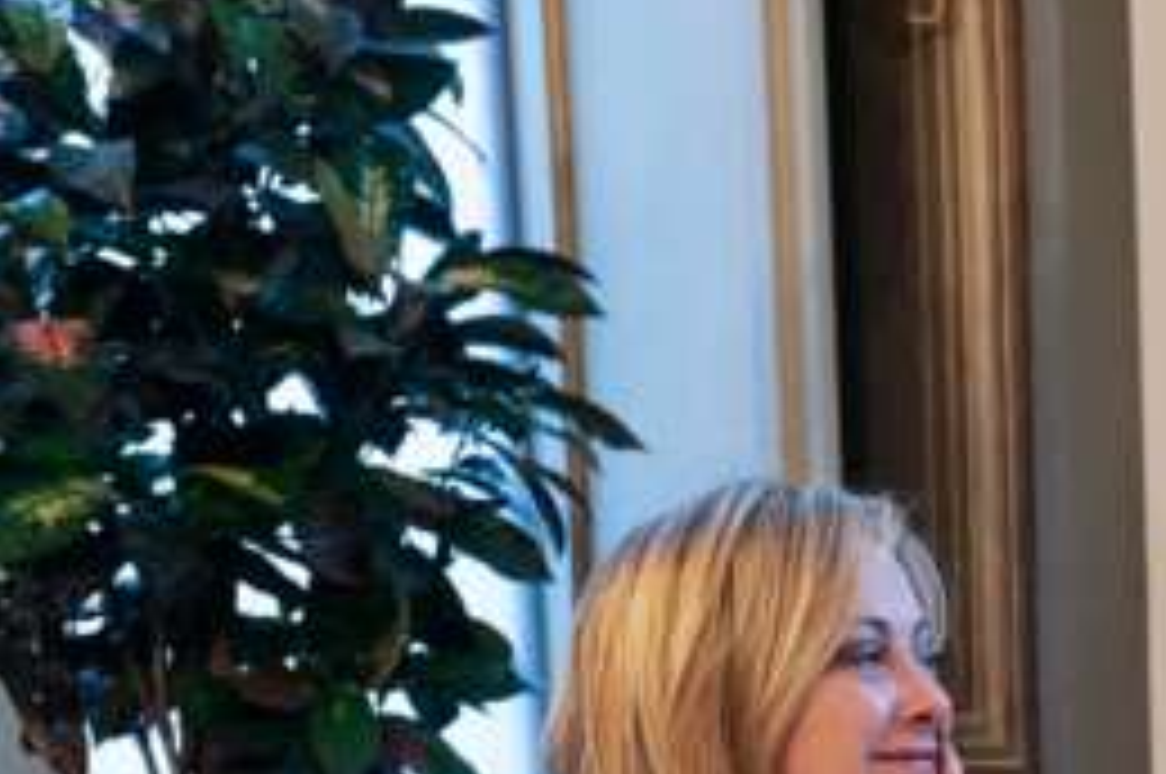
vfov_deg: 14.9
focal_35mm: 88
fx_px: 2847
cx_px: 1504
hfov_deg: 21.1
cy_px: 954
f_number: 4
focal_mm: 34
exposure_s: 1/100
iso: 2500
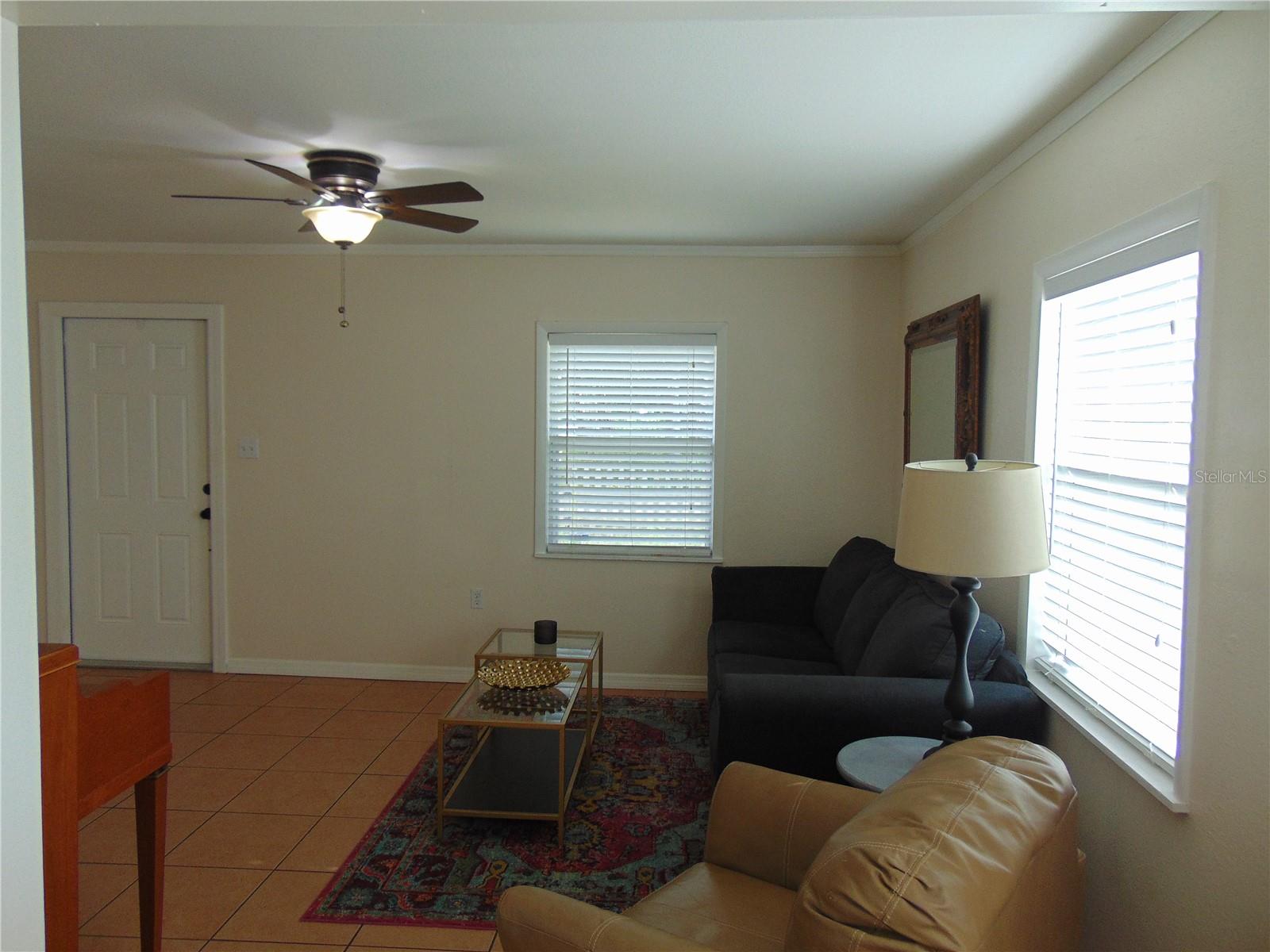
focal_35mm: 25
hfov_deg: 69.4
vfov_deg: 54.9
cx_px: 635
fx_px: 917
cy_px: 476
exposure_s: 1/40
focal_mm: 4.5
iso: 100
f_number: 3
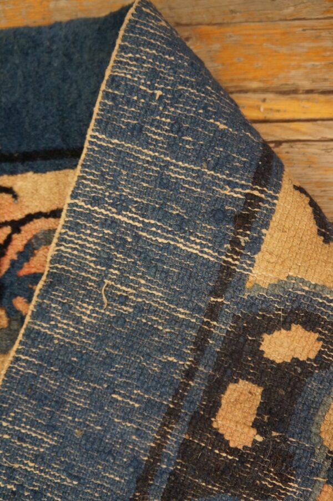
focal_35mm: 27
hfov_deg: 47.8
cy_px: 250
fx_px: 375
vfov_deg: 67.4
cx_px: 166
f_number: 4
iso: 1600
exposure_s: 1/60
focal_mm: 18
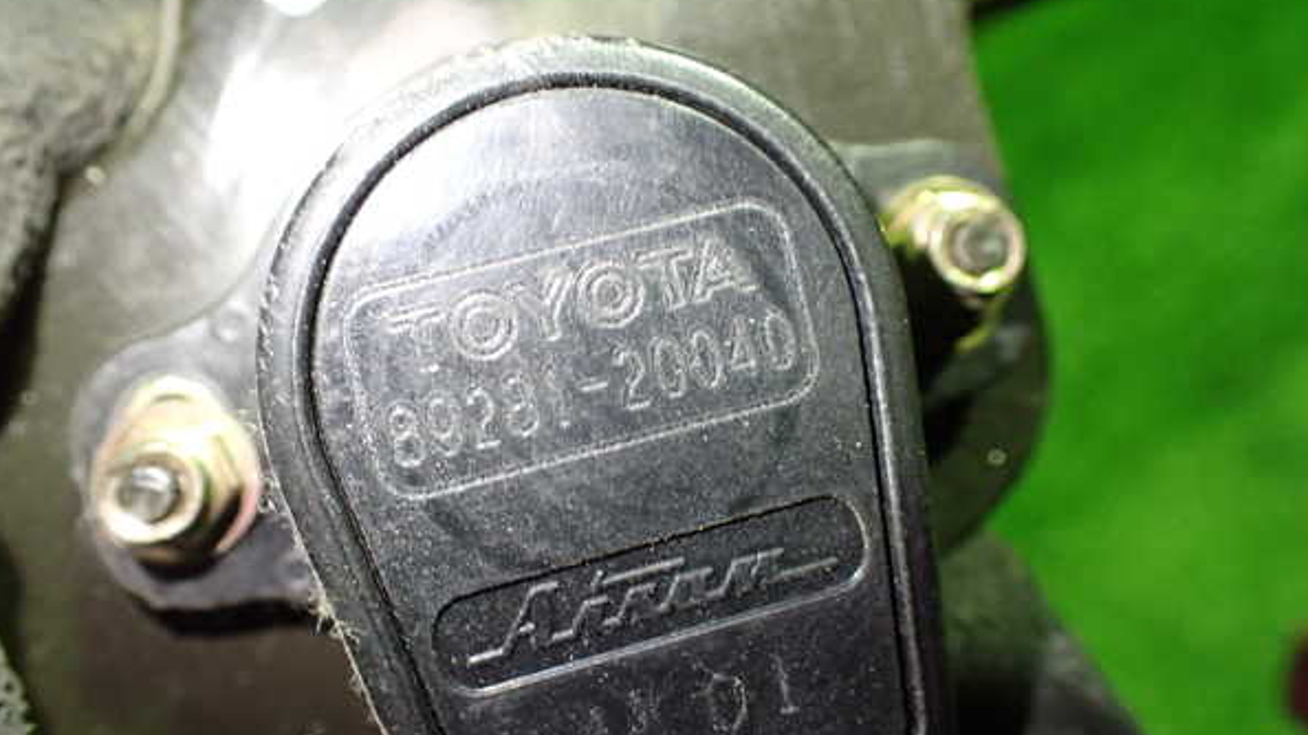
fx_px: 1144
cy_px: 356
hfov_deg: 59.5
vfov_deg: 35.6
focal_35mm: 33
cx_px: 652
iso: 800
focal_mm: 5.4
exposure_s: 1/100
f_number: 2.3
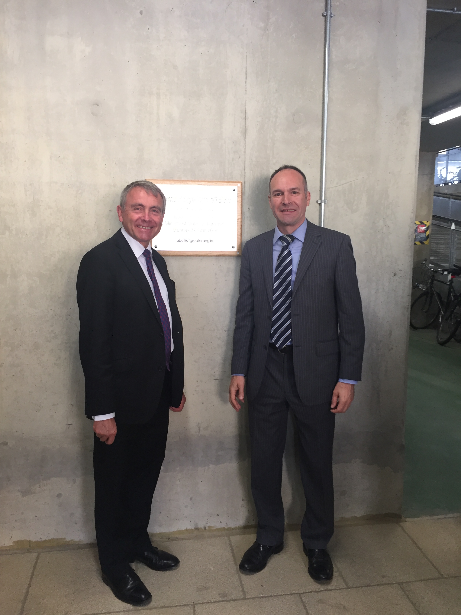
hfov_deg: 48.2
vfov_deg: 61.7
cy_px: 308
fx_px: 515
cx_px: 230
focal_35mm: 29
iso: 64
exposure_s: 1/33
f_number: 2.2
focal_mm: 4.15
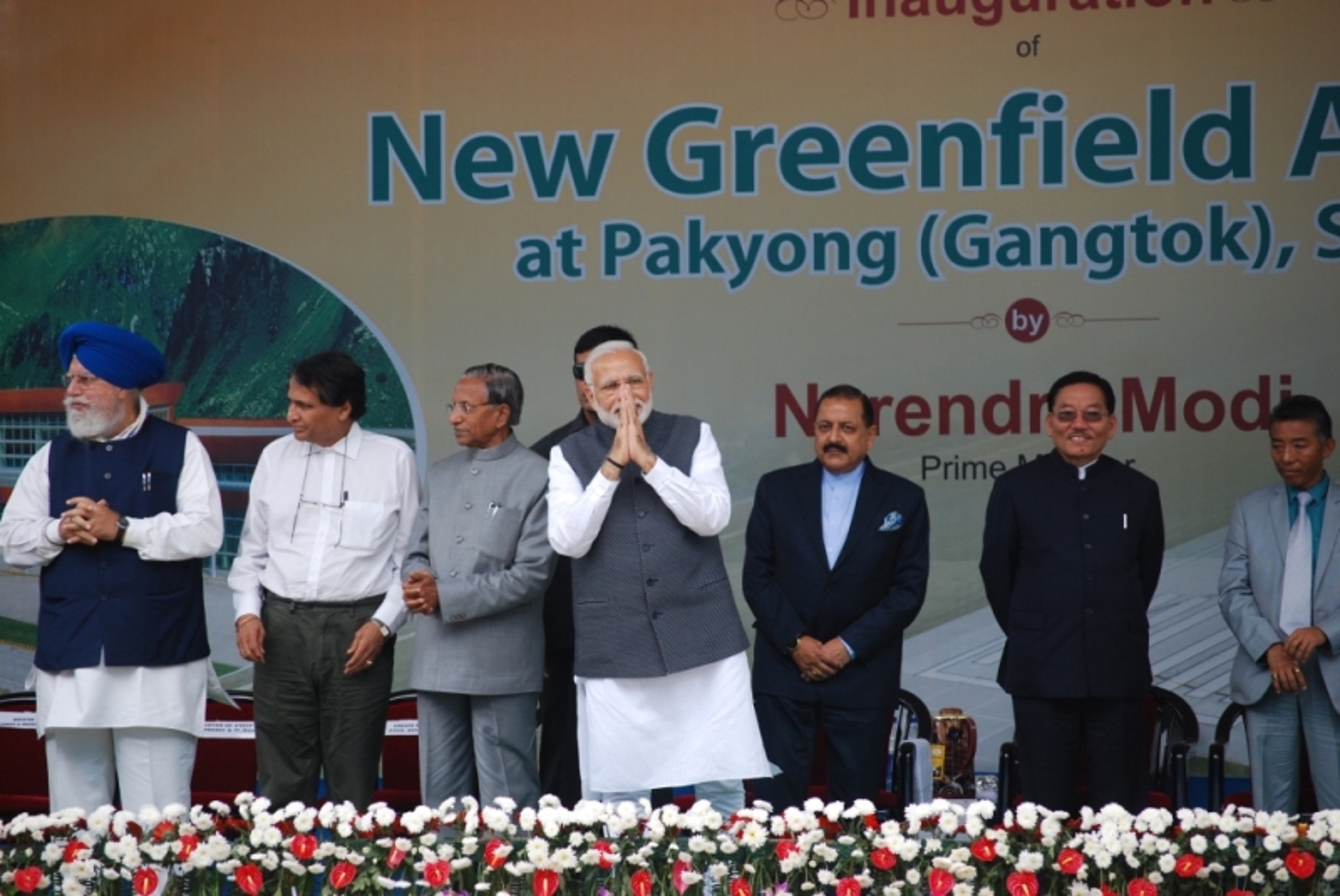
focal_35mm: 180
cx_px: 670
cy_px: 448
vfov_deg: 7.6
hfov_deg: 11.4
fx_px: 6706
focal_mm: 120
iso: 200
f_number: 4.8
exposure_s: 1/200
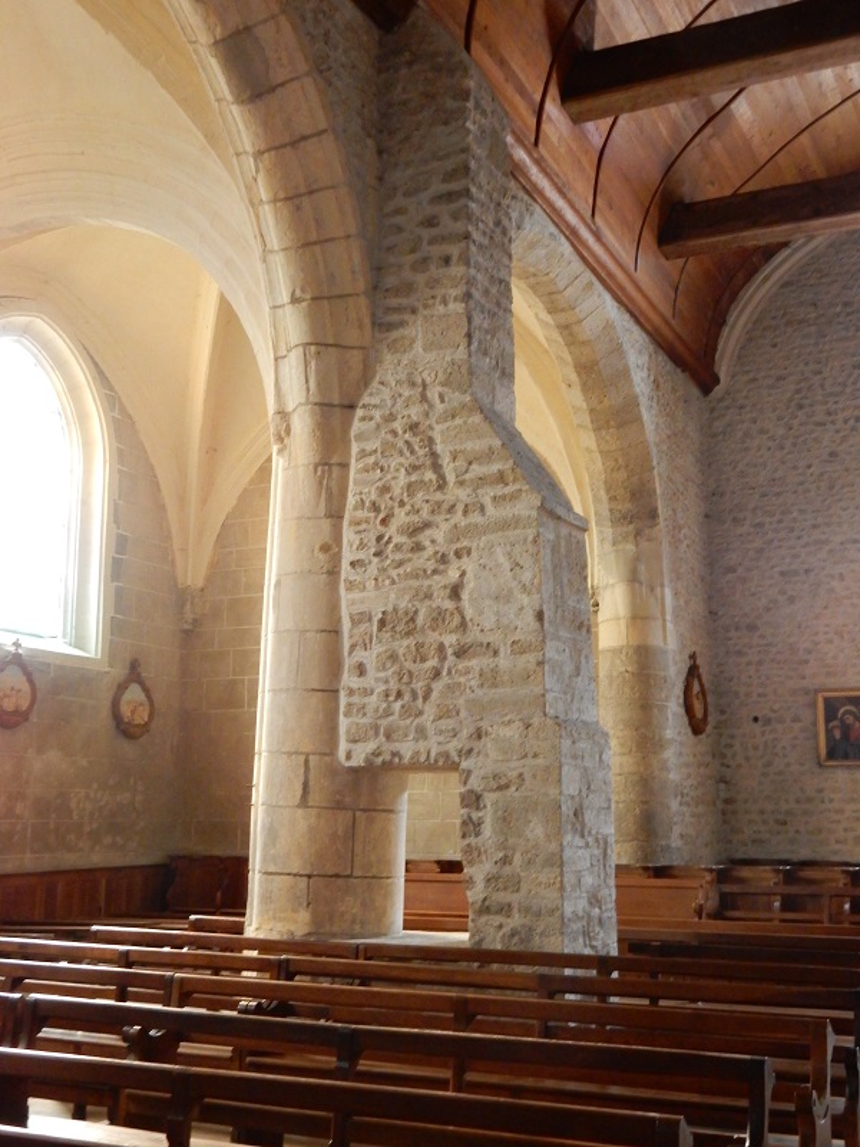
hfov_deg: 33.6
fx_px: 1424
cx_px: 430
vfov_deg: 43.9
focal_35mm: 43
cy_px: 574
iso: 800
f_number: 4.2
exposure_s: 1/6
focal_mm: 7.6
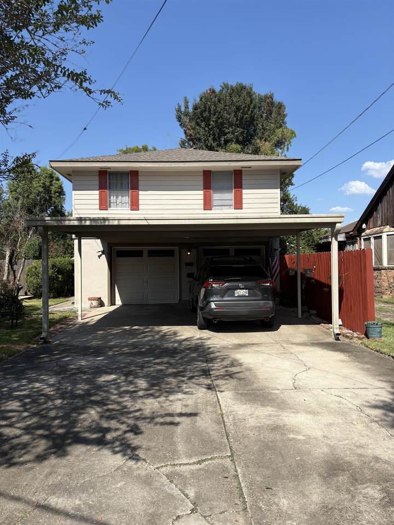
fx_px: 395
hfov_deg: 53.1
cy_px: 262
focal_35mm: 26
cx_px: 197
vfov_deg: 67.3
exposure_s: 1/3279
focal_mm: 5.96
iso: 50
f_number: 1.6
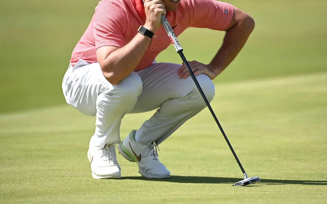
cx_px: 189
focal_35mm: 537
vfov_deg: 2.4
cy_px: 64
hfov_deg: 3.9
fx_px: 4787
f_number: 4
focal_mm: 400
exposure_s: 1/6400
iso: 800
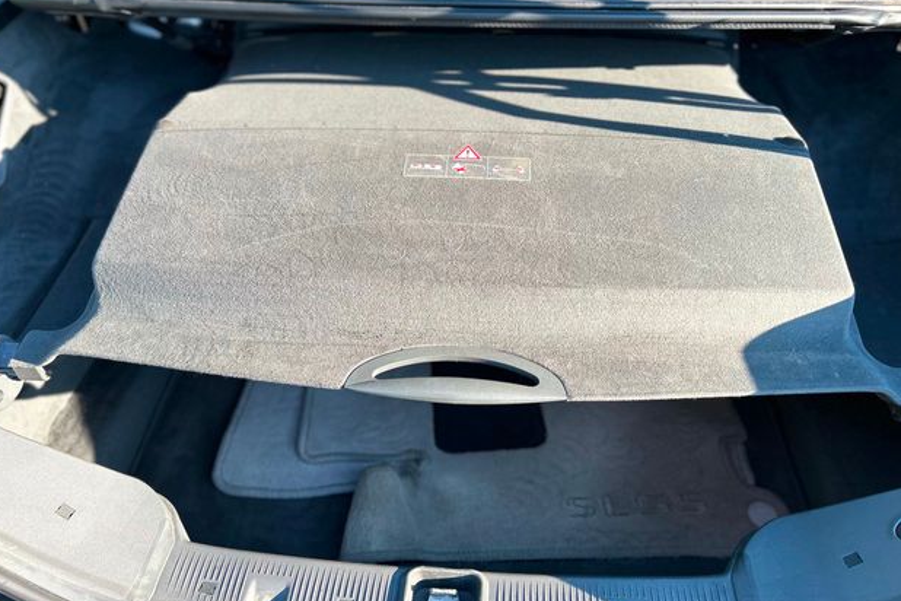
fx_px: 701
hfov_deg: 65.5
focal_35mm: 28
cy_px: 284
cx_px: 446
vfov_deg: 46.4
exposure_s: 1/394
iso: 50
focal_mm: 5.7
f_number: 1.5
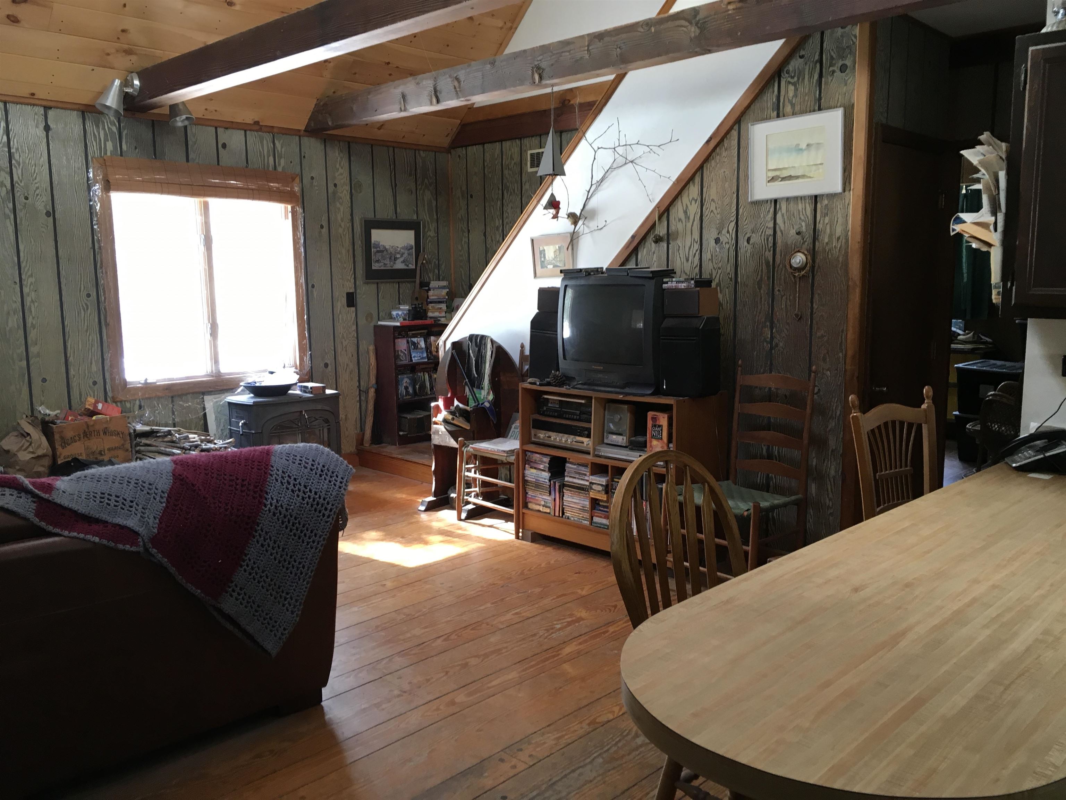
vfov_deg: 48.2
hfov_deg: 61.7
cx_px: 533
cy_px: 400
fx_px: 893
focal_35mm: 29
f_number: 2.2
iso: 64
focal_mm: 4.15
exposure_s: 1/30
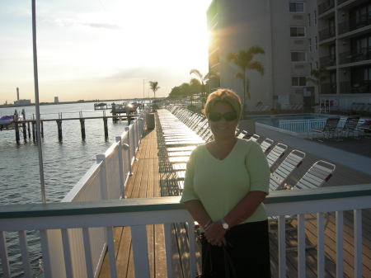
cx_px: 186
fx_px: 386
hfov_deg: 51.4
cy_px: 139
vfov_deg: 39.6
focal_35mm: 36
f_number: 2.7
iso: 64
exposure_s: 1/1000
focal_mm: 7.5
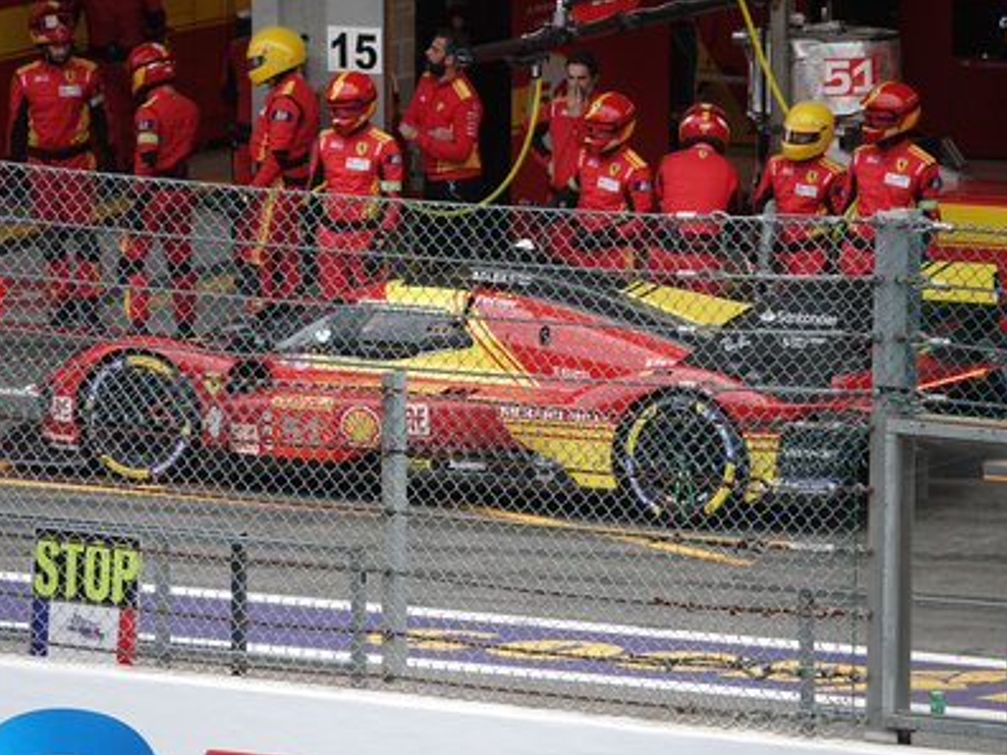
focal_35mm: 394
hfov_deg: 5.0
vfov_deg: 3.8
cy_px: 379
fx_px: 11462
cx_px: 504
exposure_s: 1/800
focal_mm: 132.24
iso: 1250
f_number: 4
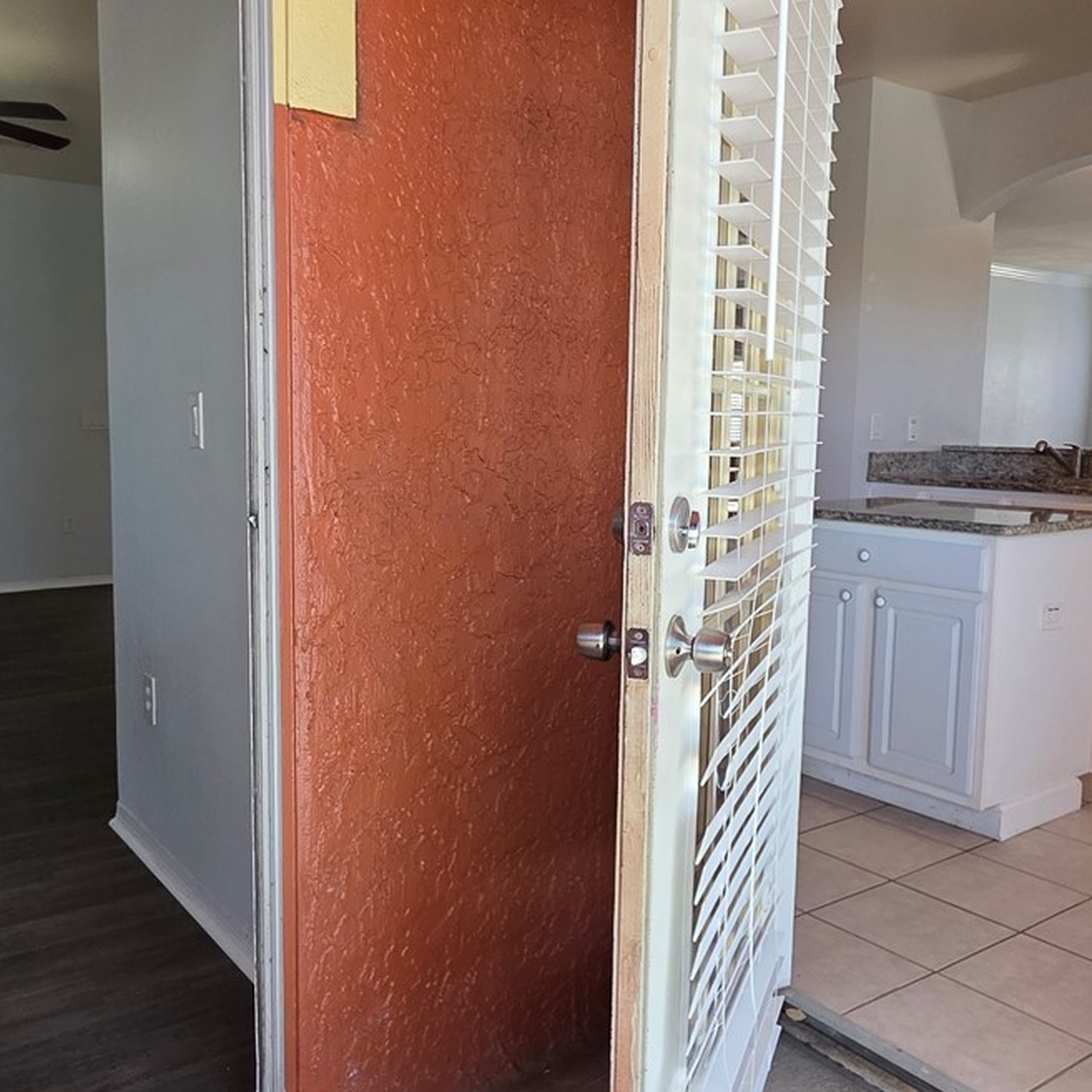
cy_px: 542
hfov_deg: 57.2
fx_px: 999
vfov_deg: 57.3
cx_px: 484
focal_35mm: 28
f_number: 1.9
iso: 160
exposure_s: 1/120
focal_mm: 2.2
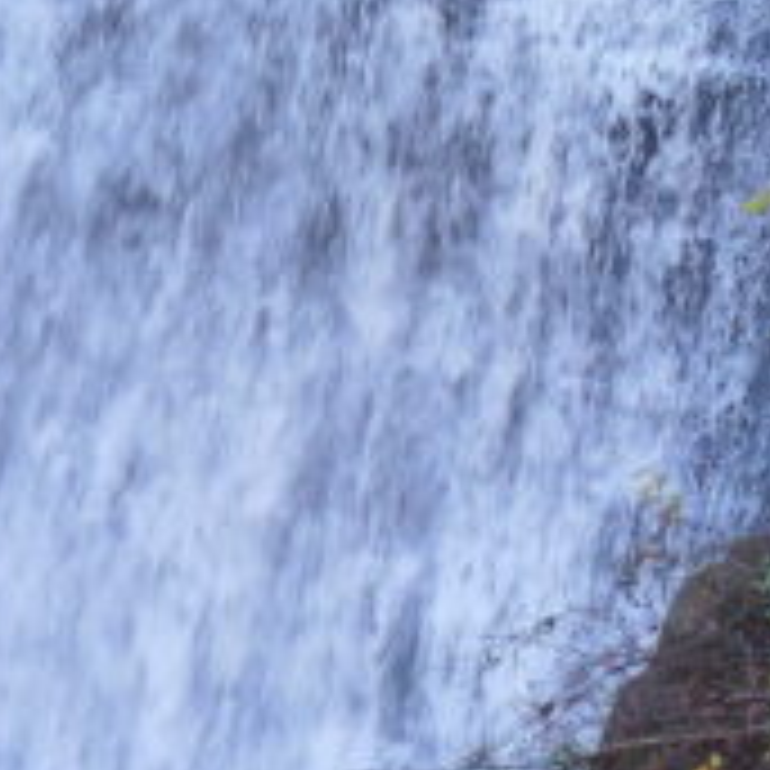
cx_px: 225
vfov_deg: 17.5
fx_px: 2491
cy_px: 239
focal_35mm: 99
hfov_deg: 17.5
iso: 125
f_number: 3.3
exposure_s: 1/60
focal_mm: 4.5
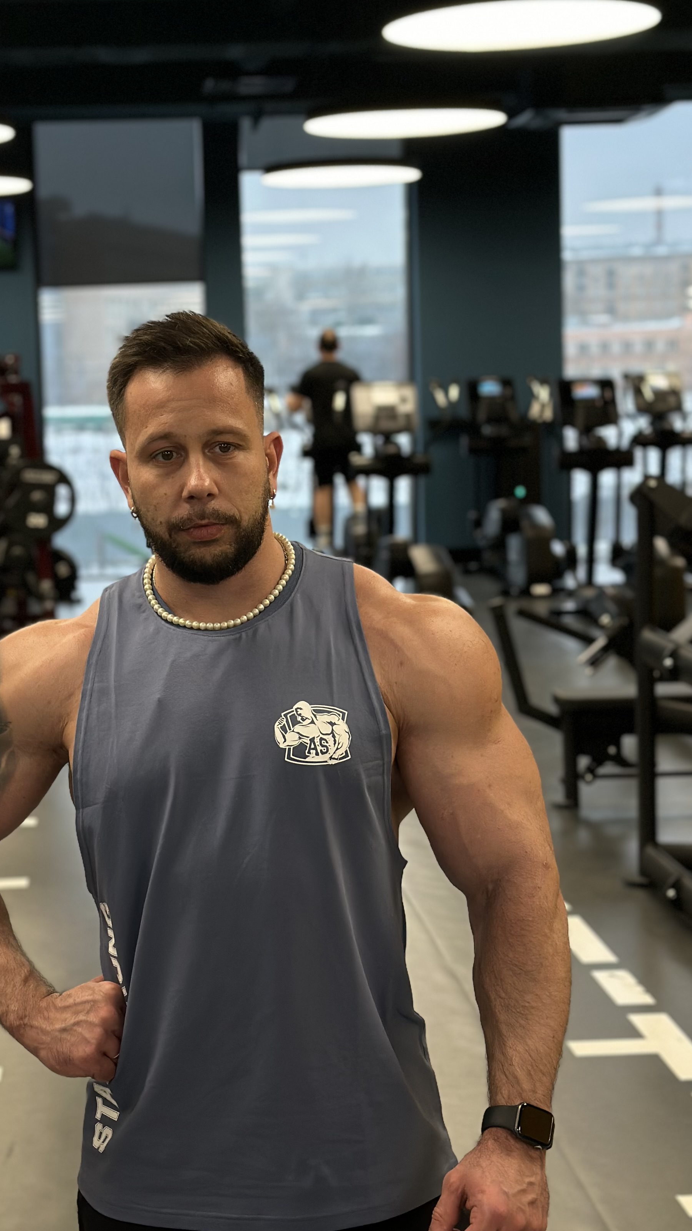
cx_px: 212
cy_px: 536
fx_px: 2153
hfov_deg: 18.2
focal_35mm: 66
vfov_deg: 31.9
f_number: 1.78
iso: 100
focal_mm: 6.86
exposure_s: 1/121
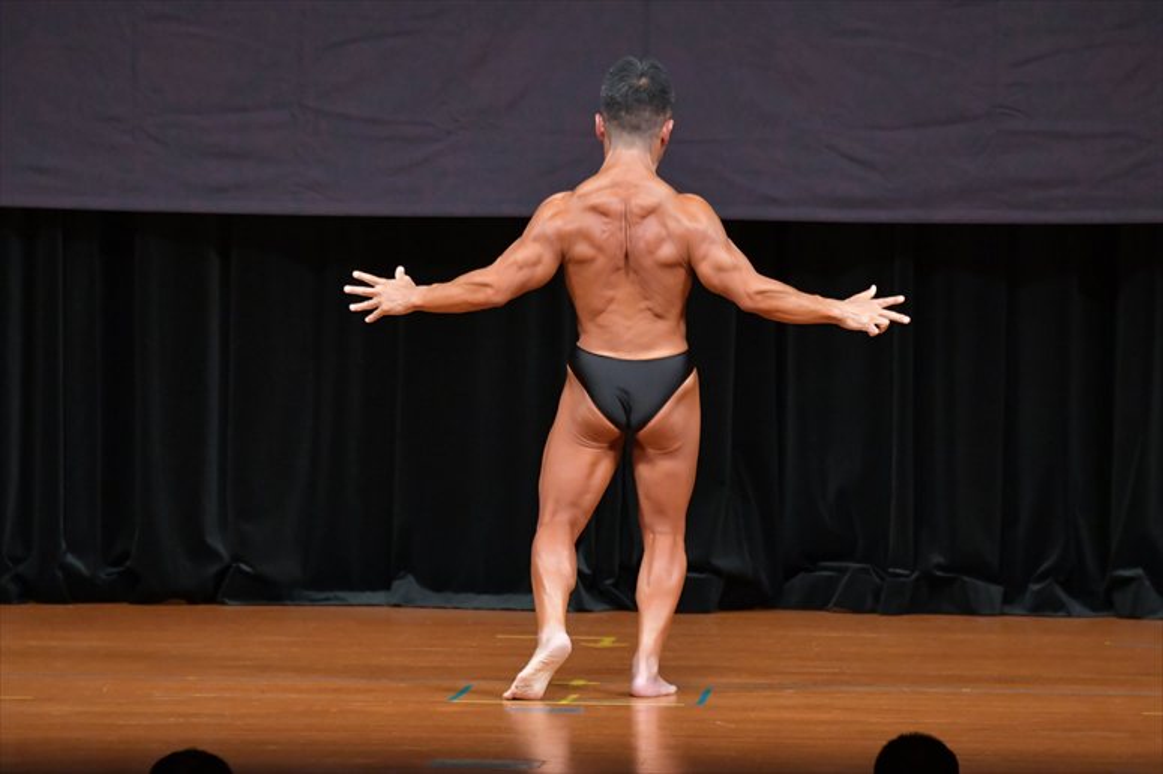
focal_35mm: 285
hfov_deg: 7.2
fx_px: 9203
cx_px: 582
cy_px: 387
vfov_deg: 4.8
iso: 5000
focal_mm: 190
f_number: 5.6
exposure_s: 1/400
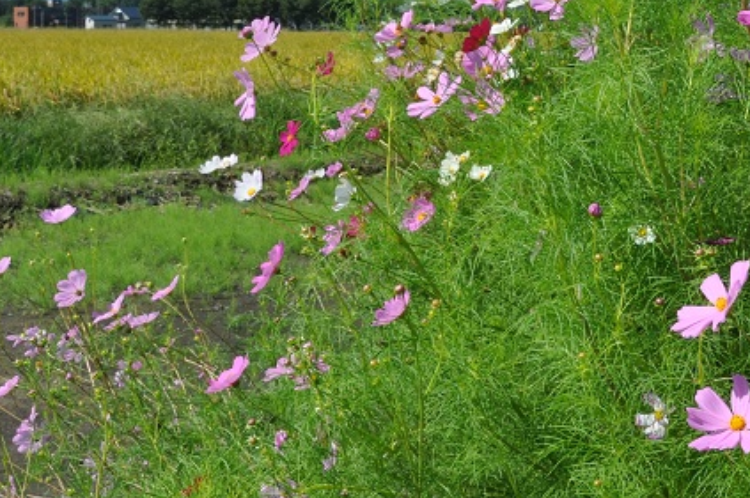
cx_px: 525
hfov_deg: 28.2
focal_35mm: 71
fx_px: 1477
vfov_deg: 18.8
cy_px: 46
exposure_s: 1/200
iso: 200
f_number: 14
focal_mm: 20
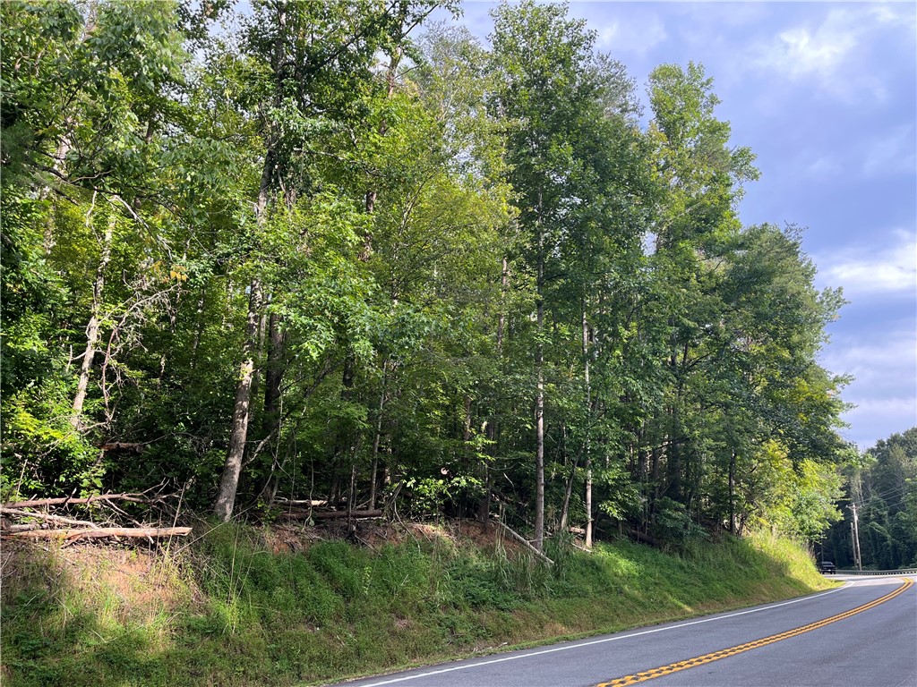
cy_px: 344
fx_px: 689
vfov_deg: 53.1
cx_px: 458
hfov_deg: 67.3
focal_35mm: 26
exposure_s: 1/394
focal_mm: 5.1
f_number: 1.6
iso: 50
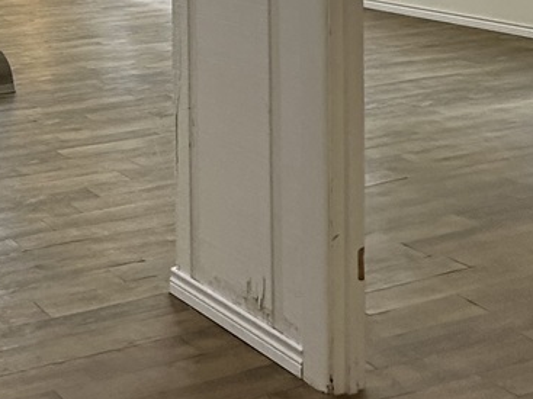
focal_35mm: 55
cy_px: -123
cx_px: -228
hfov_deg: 26.9
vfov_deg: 23.4
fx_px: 847
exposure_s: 1/120
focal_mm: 2.22
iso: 250
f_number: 2.2
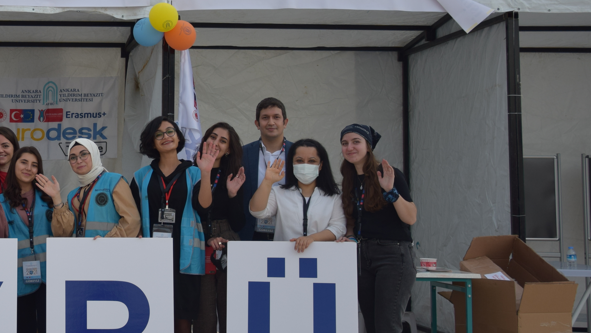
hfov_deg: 24.7
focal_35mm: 83
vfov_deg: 14.5
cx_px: 34
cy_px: 104
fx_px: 1301
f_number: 4
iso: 200
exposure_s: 1/320
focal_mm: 28
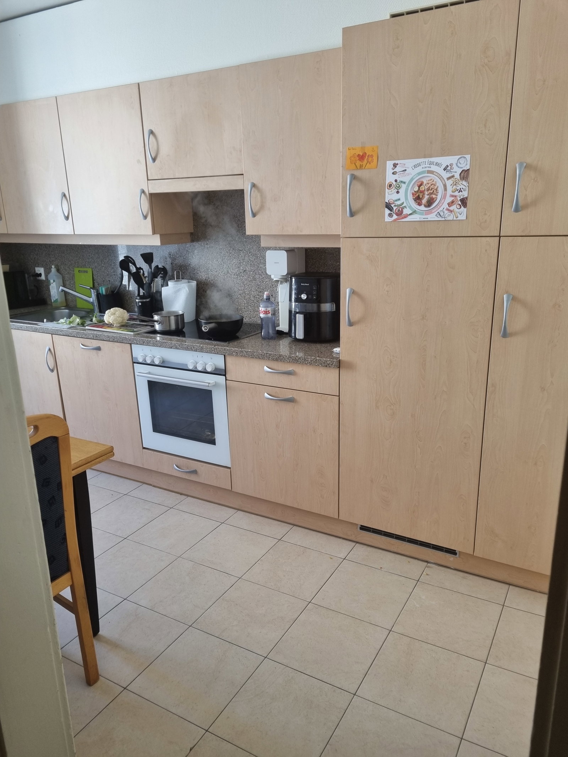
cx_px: 284
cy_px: 378
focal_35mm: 26
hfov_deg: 53.1
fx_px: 569
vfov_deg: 67.3
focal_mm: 5.4
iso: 100
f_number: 1.8
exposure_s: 1/100
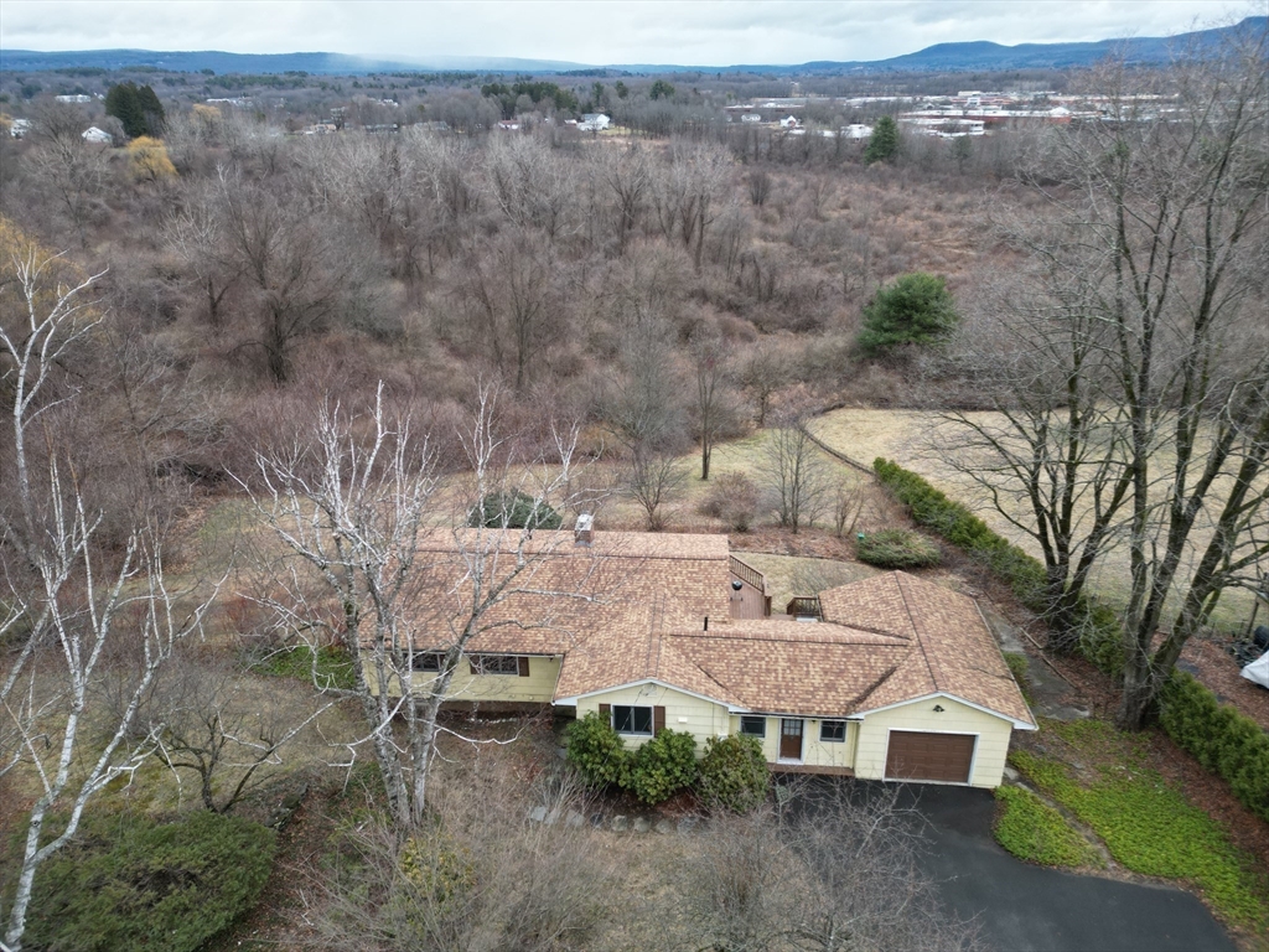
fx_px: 880
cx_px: 634
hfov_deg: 71.6
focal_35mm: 24
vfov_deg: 56.8
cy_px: 476
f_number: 1.7
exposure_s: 1/320
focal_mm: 6.72
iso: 200
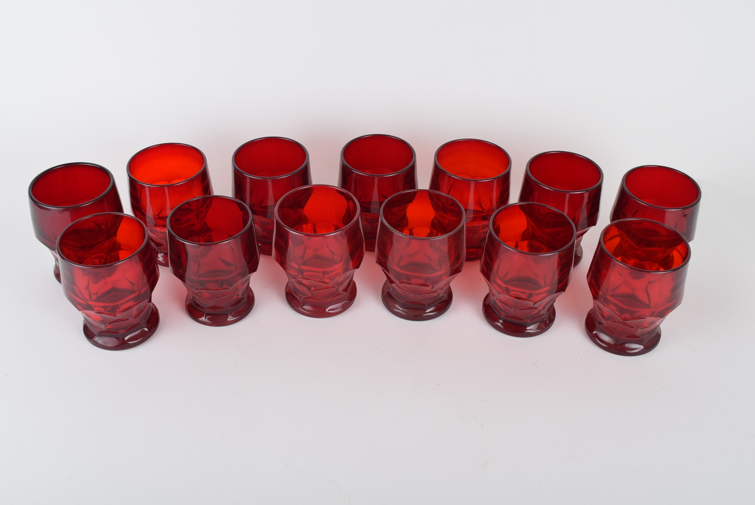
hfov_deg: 51.2
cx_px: 378
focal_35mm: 38
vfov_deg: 35.6
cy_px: 252
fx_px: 787
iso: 100
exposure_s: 1/100
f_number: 8
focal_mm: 25
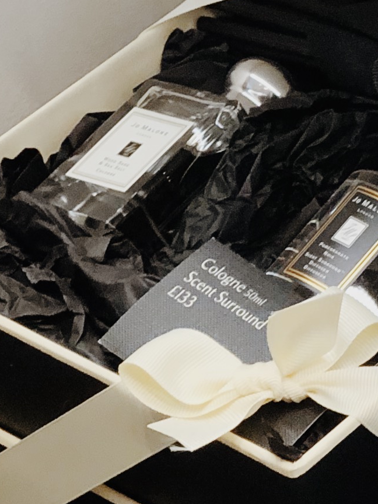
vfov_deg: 7.4
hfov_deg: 5.4
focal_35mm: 266
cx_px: 875
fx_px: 3873
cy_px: -172
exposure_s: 1/30
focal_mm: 6.6
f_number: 2.8
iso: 25
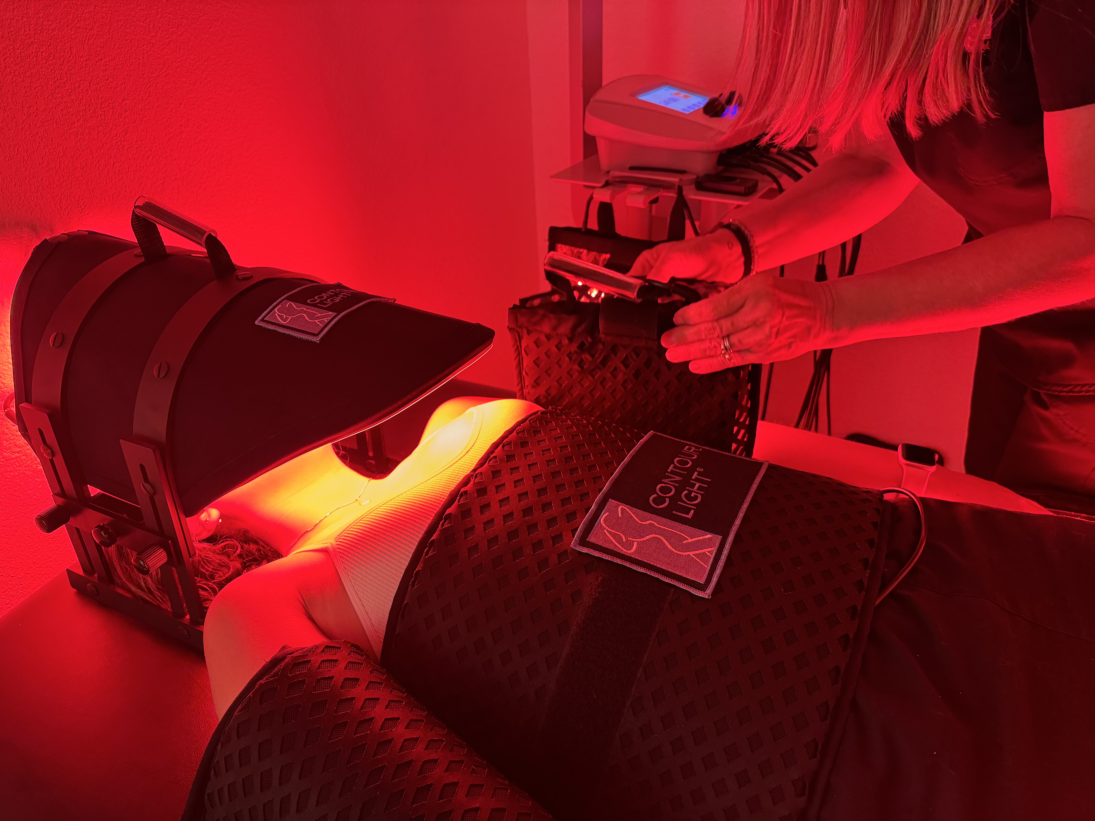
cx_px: 548
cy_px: 410
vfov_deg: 56.8
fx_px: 759
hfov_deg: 71.6
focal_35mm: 24
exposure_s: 1/60
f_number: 1.78
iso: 320
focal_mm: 6.76
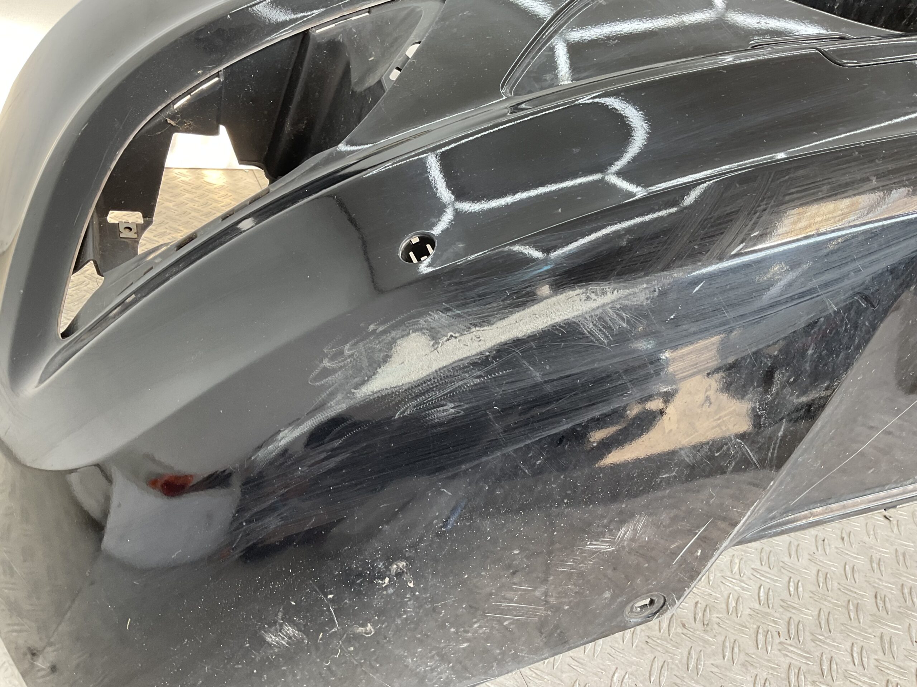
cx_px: 458
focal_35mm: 29
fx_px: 768
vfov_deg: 48.2
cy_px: 344
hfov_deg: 61.7
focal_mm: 3
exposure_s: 1/120
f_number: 1.8
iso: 50
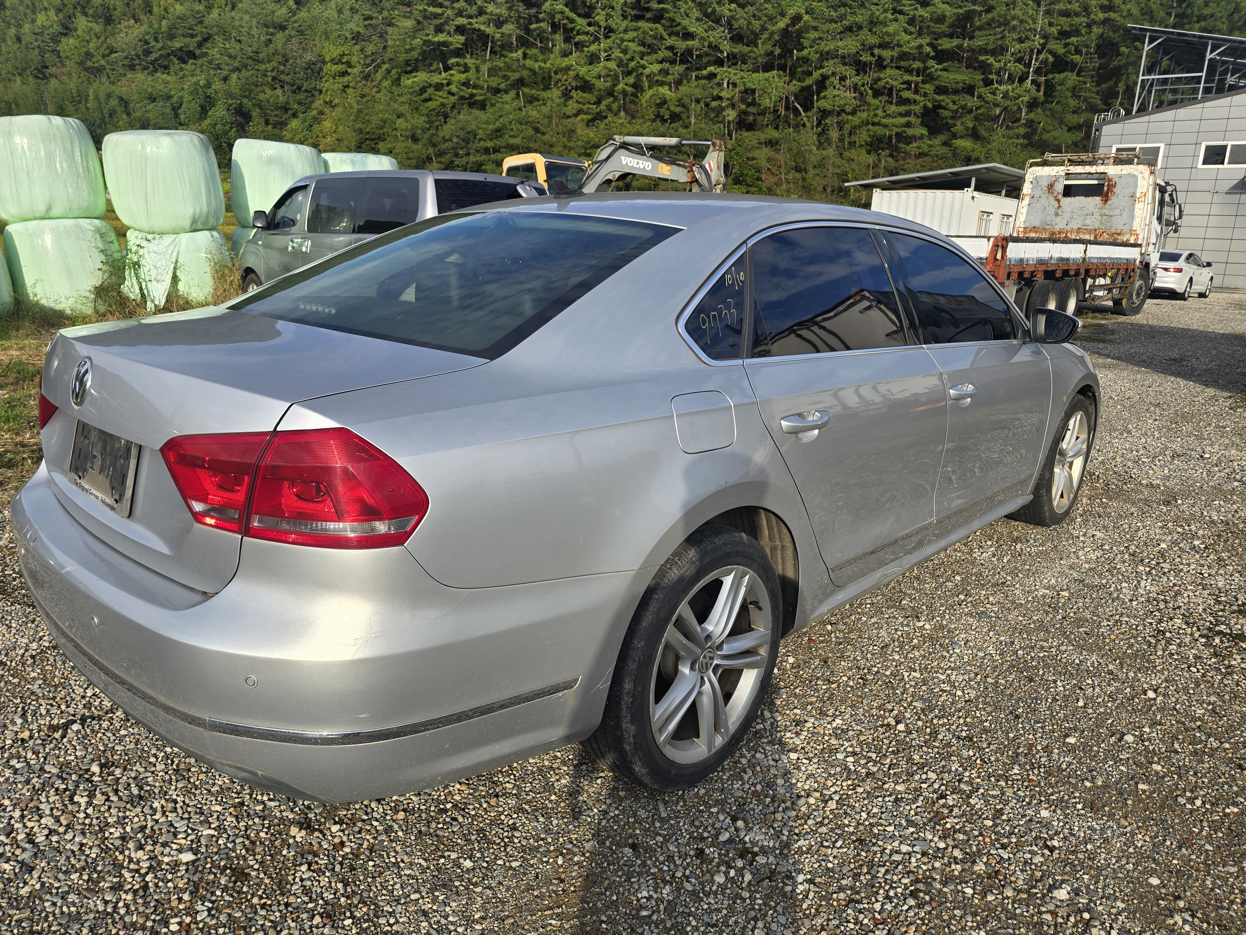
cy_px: 468
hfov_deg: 73.9
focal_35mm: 23
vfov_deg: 58.9
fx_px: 828
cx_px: 623
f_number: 1.7
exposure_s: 1/657
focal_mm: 6.3
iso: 12
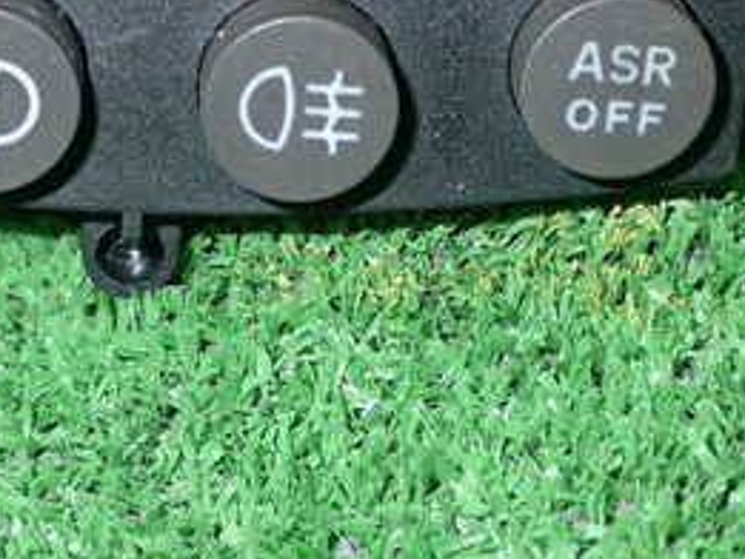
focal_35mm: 101
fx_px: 2175
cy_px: 48
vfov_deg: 14.5
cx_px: 317
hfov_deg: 19.4
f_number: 9
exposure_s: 1/40
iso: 320
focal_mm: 7.84
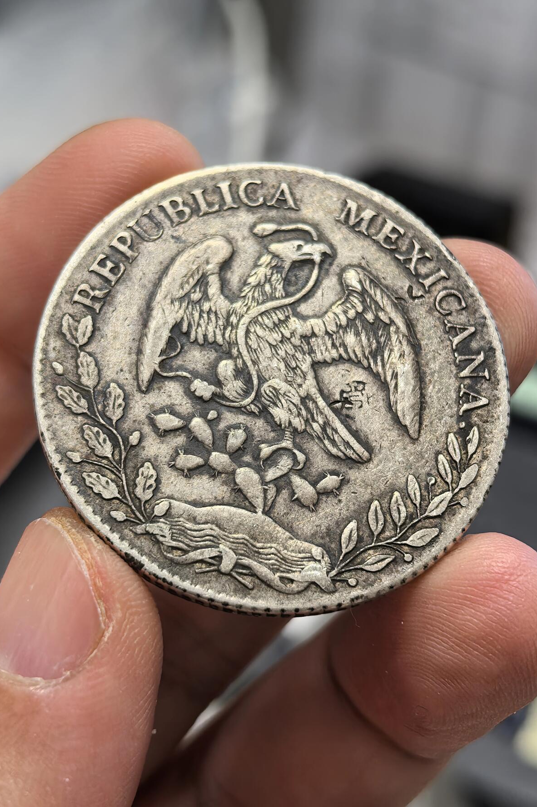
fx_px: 1276
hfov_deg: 23.8
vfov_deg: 35.1
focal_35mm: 57
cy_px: 409
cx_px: 273
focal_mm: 6.98
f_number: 2
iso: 250
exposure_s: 1/100
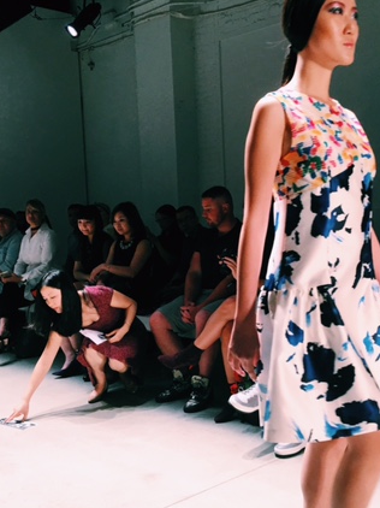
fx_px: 645
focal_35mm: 44
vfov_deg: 43.0
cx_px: 250
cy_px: 268
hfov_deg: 32.6
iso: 32
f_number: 2.2
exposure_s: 1/30
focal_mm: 4.15
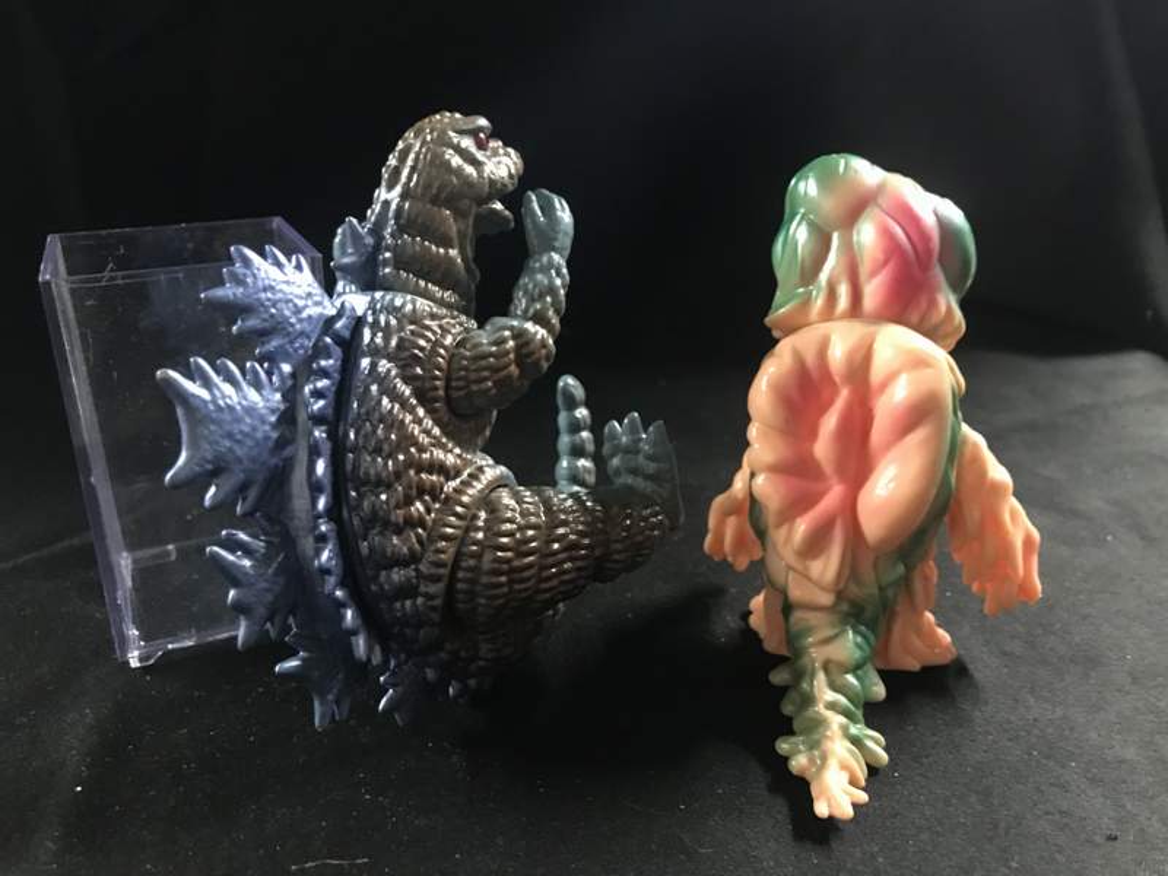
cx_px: 584
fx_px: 945
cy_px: 438
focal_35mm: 28
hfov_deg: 63.4
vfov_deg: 49.7
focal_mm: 3.99
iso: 100
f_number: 1.8
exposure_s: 1/11
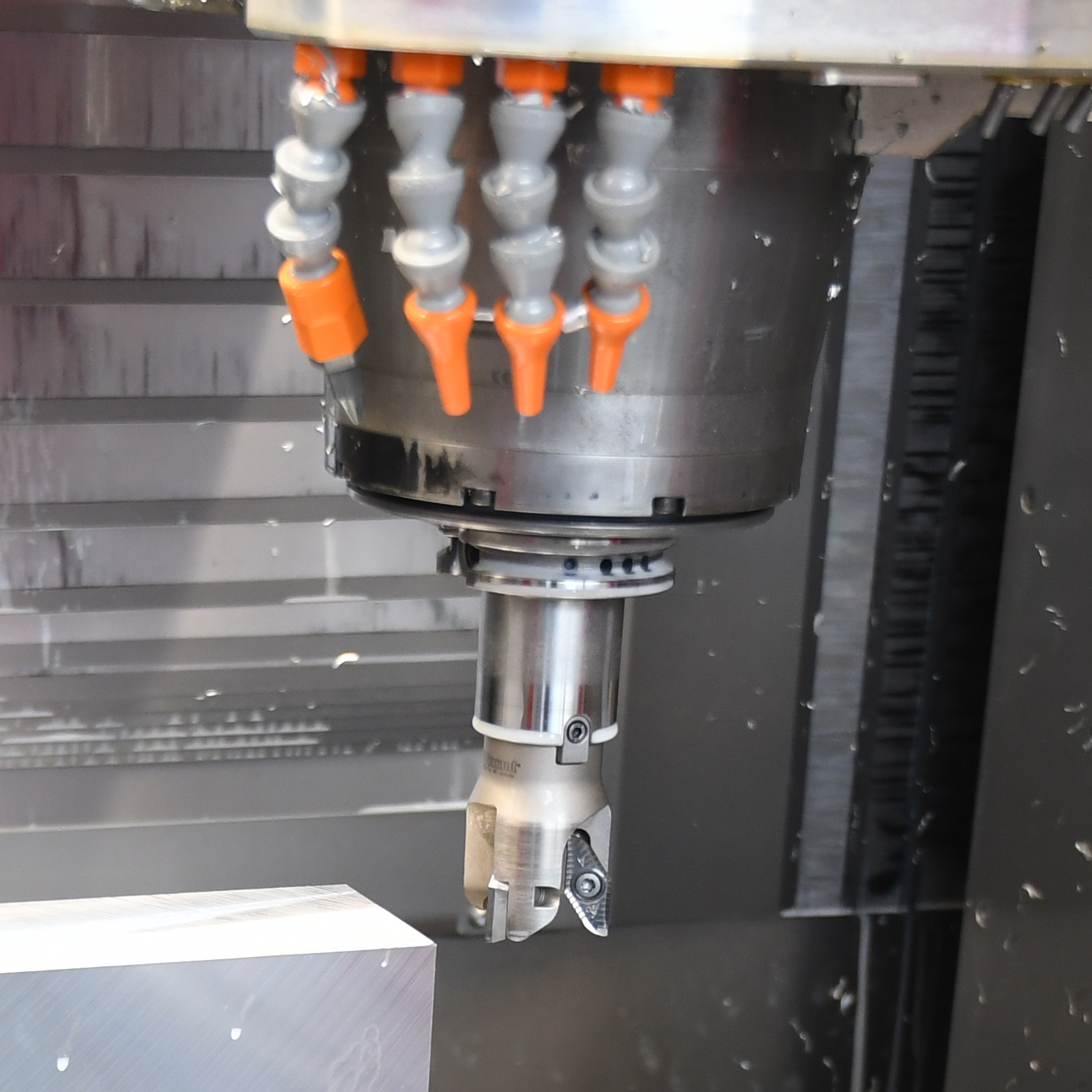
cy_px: 1259
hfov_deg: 17.3
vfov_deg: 16.8
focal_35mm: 100
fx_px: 3569
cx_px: 343
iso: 640
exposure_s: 1/40
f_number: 3.2
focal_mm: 22
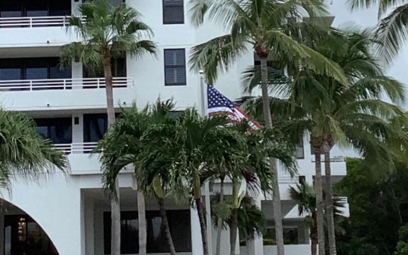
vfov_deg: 10.4
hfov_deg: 17.1
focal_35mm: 122
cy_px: -102
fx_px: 1357
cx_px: 164
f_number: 2.4
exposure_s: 1/776
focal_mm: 3.3
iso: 25
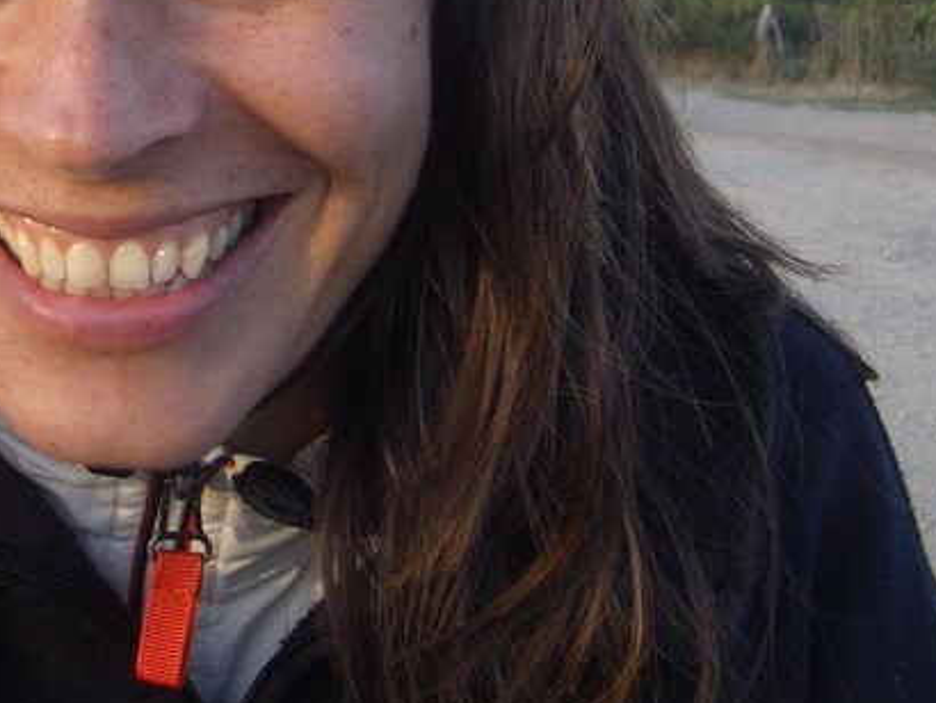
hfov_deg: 23.3
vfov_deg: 17.6
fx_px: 2191
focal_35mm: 81
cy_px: -58
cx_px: 43
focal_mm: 5.8
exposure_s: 1/160
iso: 50
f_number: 2.6
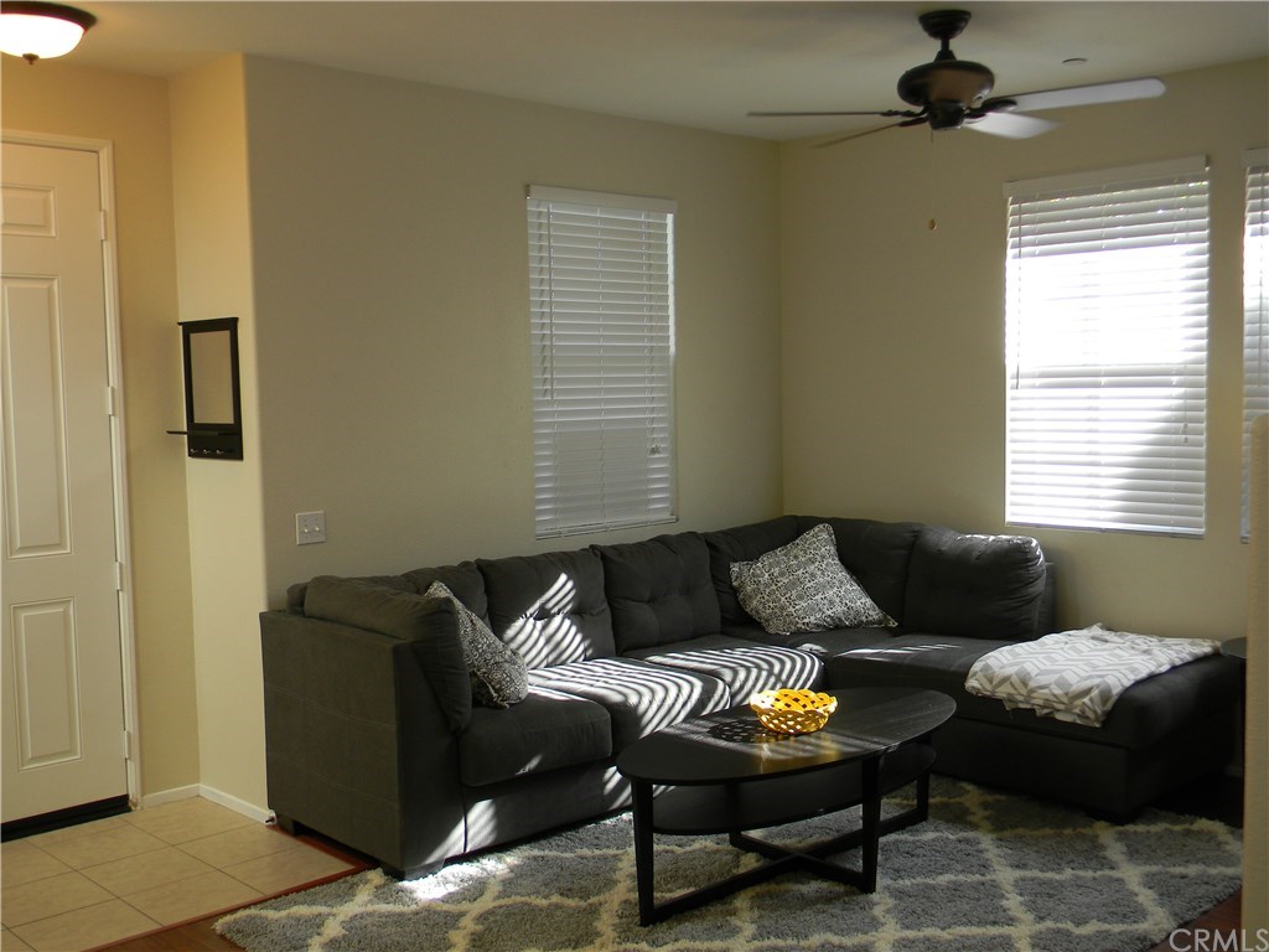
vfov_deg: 39.7
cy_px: 476
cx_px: 634
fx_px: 1320
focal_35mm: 36
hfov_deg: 51.4
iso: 82
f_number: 3.7
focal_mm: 6.4
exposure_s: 1/30
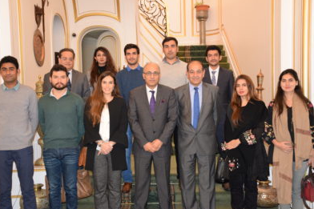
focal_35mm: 49
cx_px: 155
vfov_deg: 27.5
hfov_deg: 40.4
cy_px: 104
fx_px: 427
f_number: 4
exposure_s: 1/60
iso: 1800
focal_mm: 32
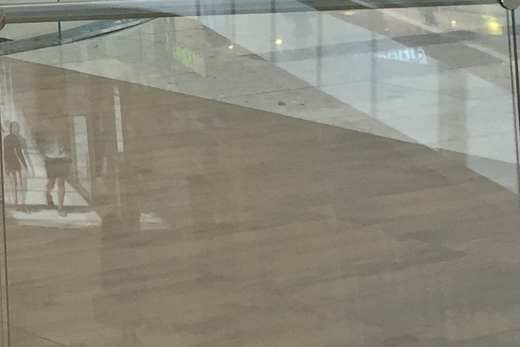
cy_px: -421
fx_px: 1835
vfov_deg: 9.8
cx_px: -356
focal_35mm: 127
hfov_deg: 14.5
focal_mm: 4.15
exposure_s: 1/100
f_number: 2.2
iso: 50
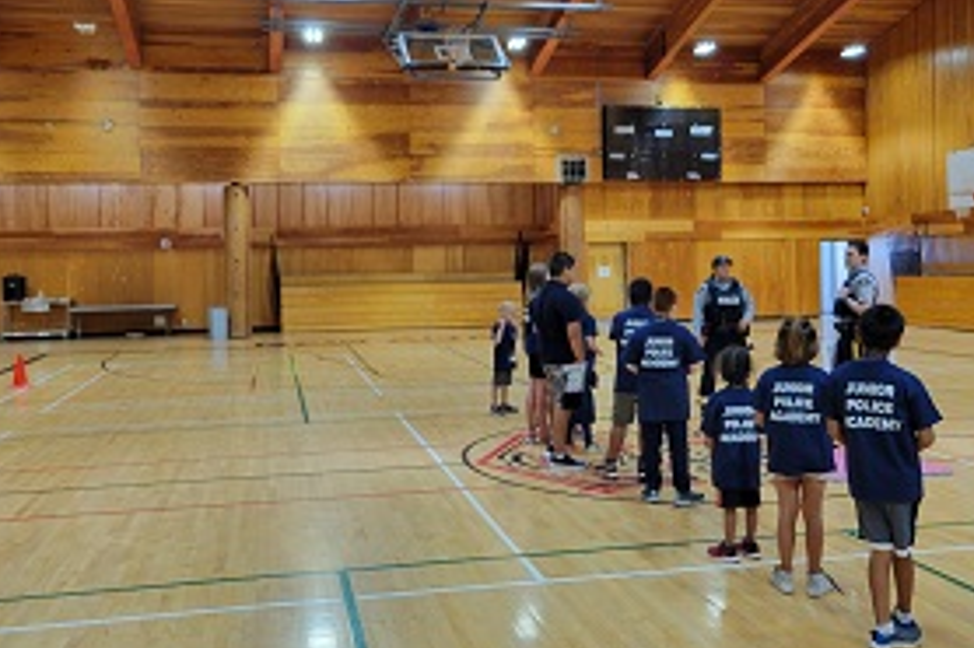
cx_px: 498
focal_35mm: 37
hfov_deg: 51.9
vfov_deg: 35.7
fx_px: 1000
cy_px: 243
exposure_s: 1/60
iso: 250
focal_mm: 5.4
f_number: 1.8
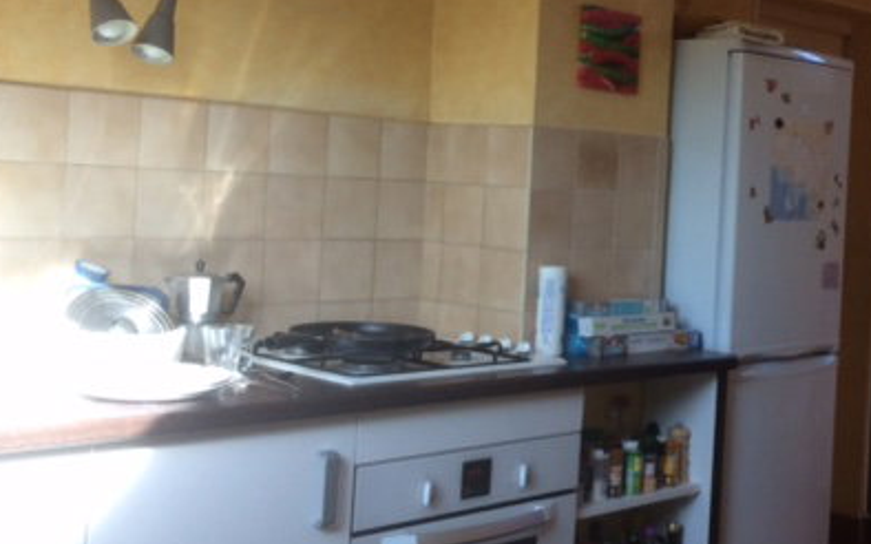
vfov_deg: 23.4
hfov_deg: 35.7
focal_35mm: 55
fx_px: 1305
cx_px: 692
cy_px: 186
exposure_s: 1/50
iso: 32
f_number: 2.4
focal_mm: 3.3
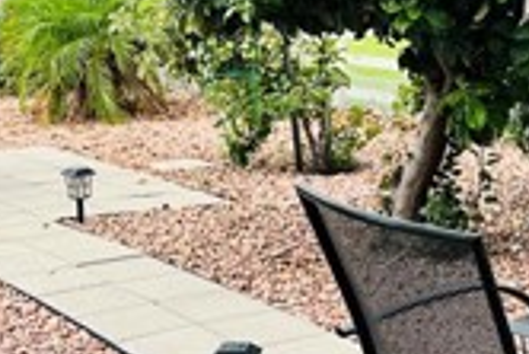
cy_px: 26
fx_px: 1530
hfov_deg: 19.3
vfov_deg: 13.1
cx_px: 76
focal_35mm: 104
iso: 50
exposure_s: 1/2915
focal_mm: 5.7
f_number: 1.5
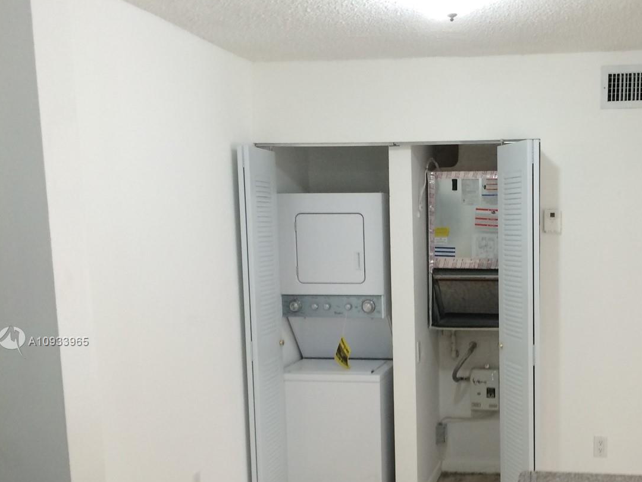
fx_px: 797
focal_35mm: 43
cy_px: 342
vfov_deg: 33.1
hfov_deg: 42.7
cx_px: 470
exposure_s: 1/30
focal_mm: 4.15
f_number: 2.2
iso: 80
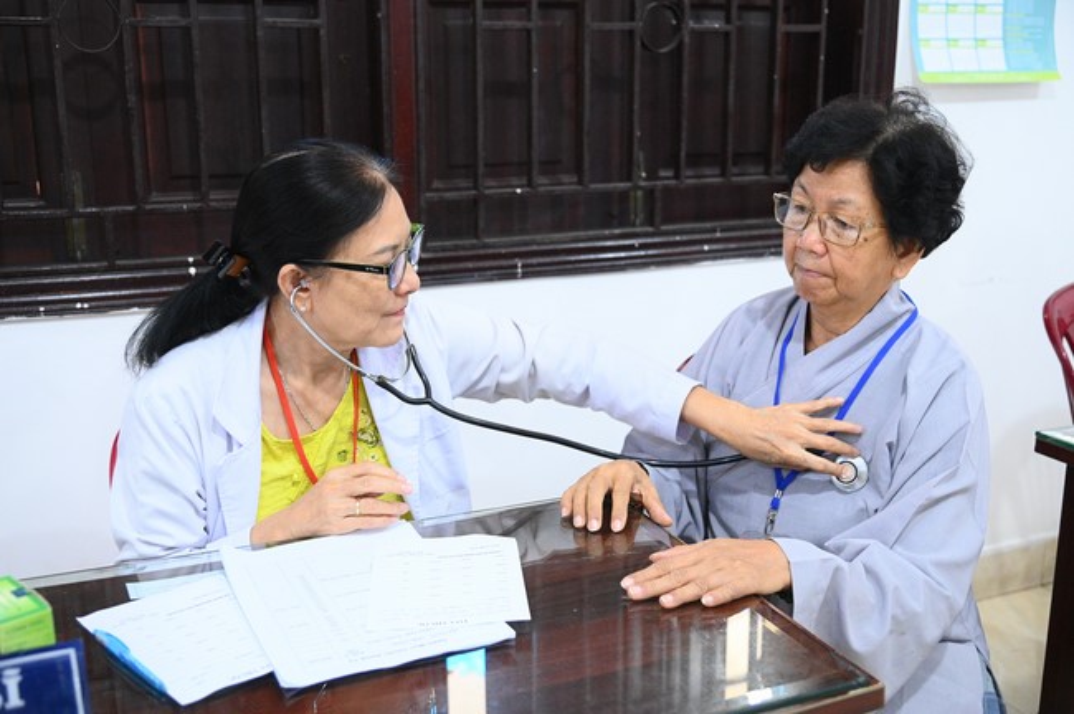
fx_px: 1133
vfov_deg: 35.0
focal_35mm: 38
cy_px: 357
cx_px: 537
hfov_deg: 50.7
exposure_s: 1/200
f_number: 4
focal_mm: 38
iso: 10000
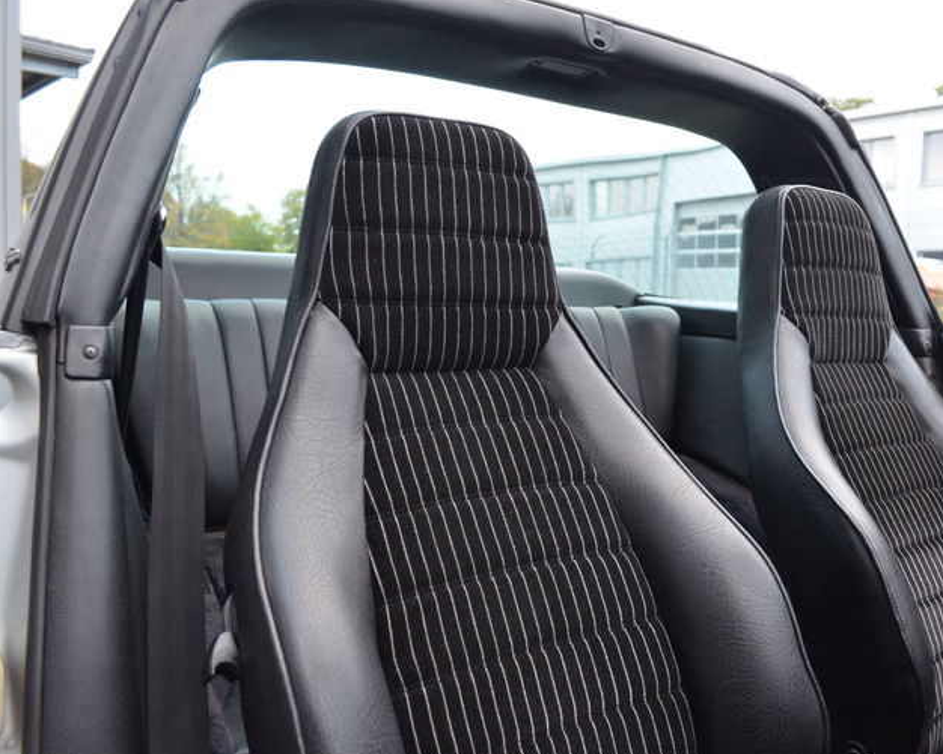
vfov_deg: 47.1
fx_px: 865
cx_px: 574
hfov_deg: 56.7
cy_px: 376
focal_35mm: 31
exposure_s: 1/30
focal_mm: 18
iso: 1000
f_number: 3.5
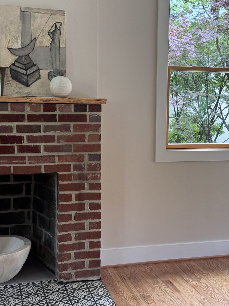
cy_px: 153
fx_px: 423
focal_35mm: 48
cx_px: 114
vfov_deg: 39.7
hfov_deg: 30.3
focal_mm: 6.76
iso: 200
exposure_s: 1/40
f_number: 1.78
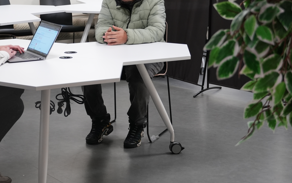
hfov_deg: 23.7
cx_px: 87
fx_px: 692
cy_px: 43
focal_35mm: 87
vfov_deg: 14.9
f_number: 4.5
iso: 1000
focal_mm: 37
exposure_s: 1/60
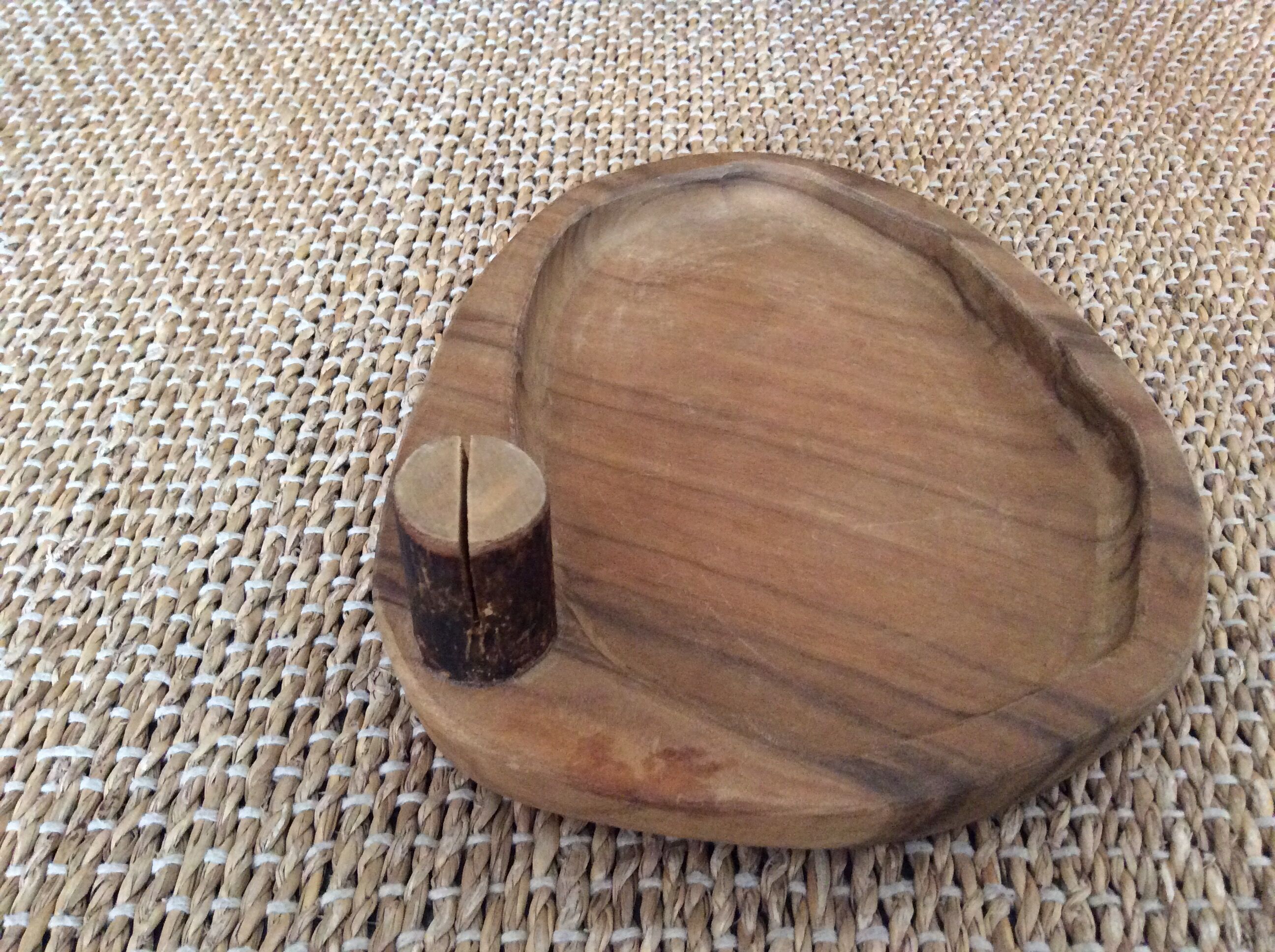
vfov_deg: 44.1
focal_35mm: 32
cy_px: 476
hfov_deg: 56.9
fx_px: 1177
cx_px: 638
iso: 320
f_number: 2.4
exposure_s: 1/25
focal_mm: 3.3
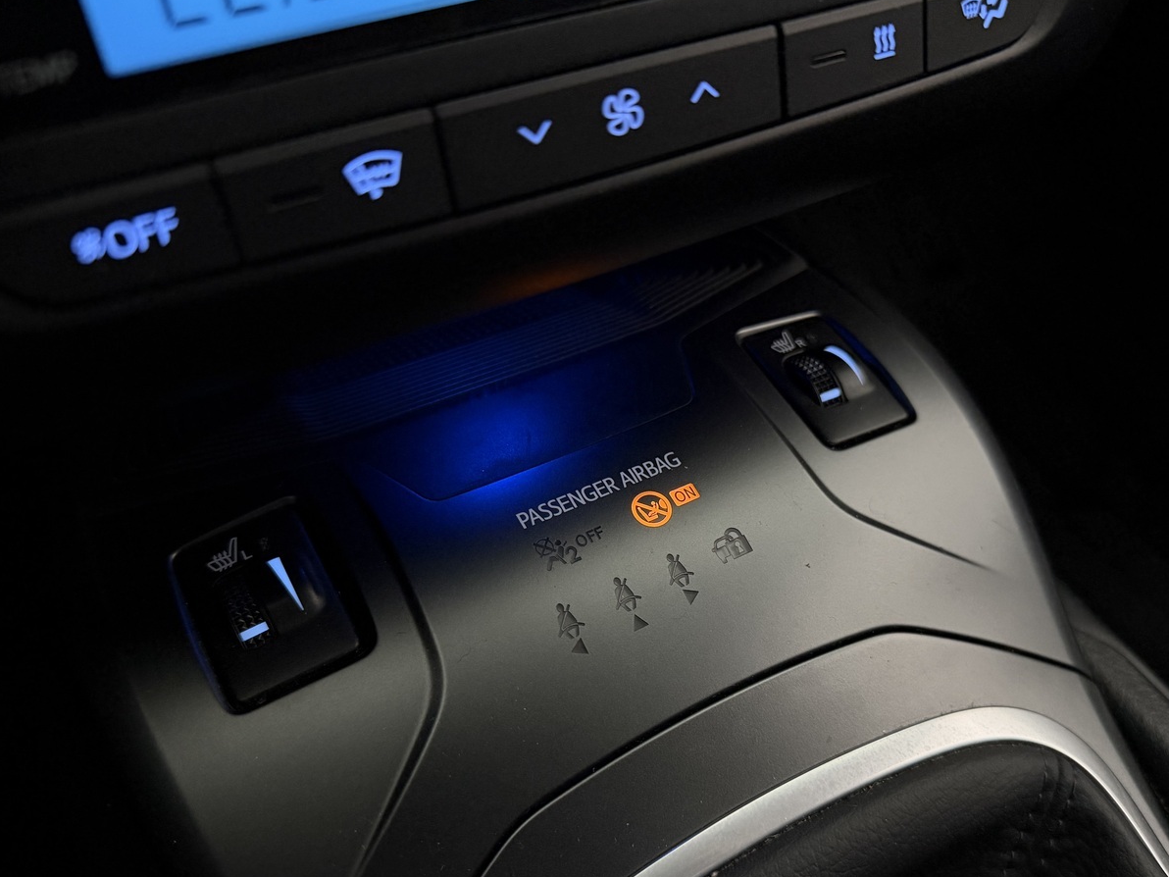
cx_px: 622
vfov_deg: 48.0
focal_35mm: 29
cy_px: 517
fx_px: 979
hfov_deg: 61.6
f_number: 1.78
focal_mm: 6.76
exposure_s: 1/47
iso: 500
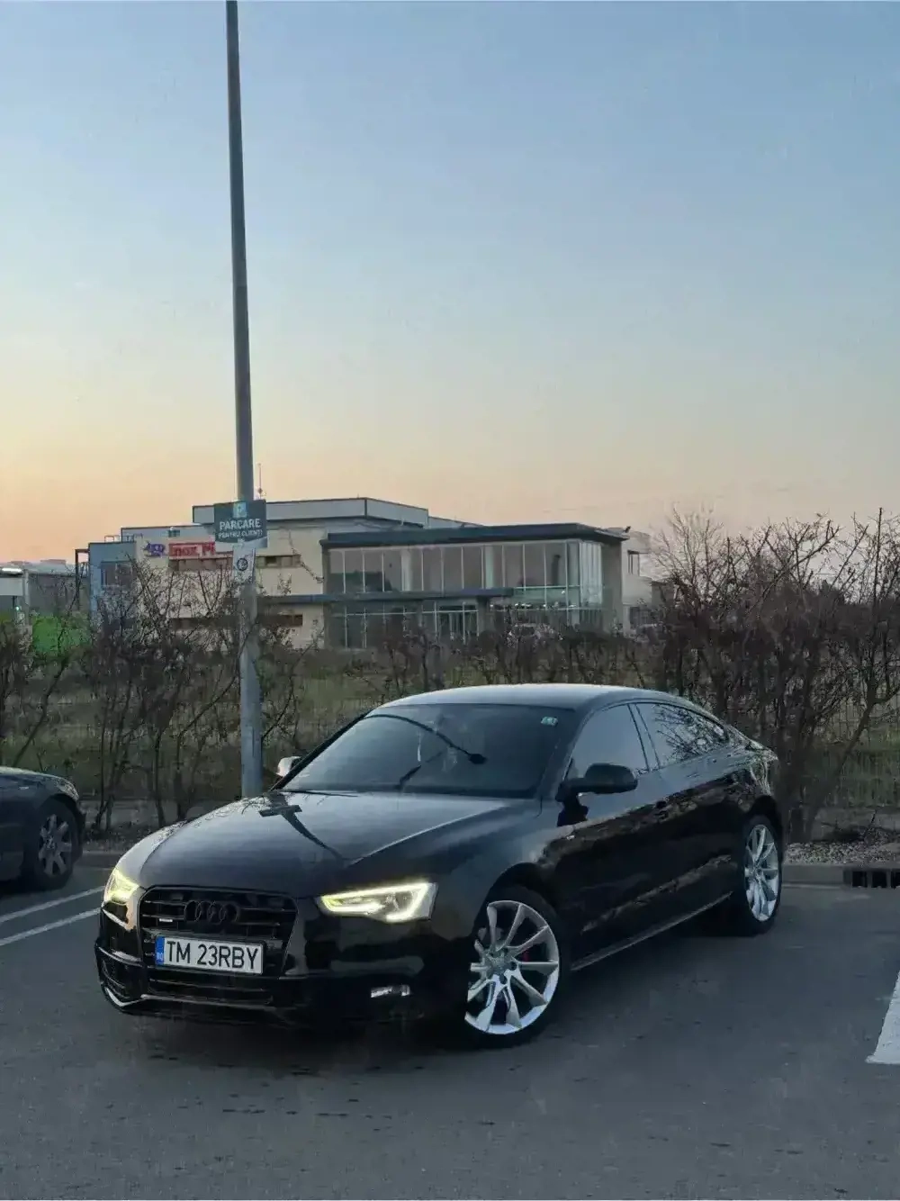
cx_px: 450
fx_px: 1665
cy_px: 600
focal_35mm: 48
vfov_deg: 39.7
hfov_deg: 30.3
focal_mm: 6.76
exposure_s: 1/132
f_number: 1.78
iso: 50
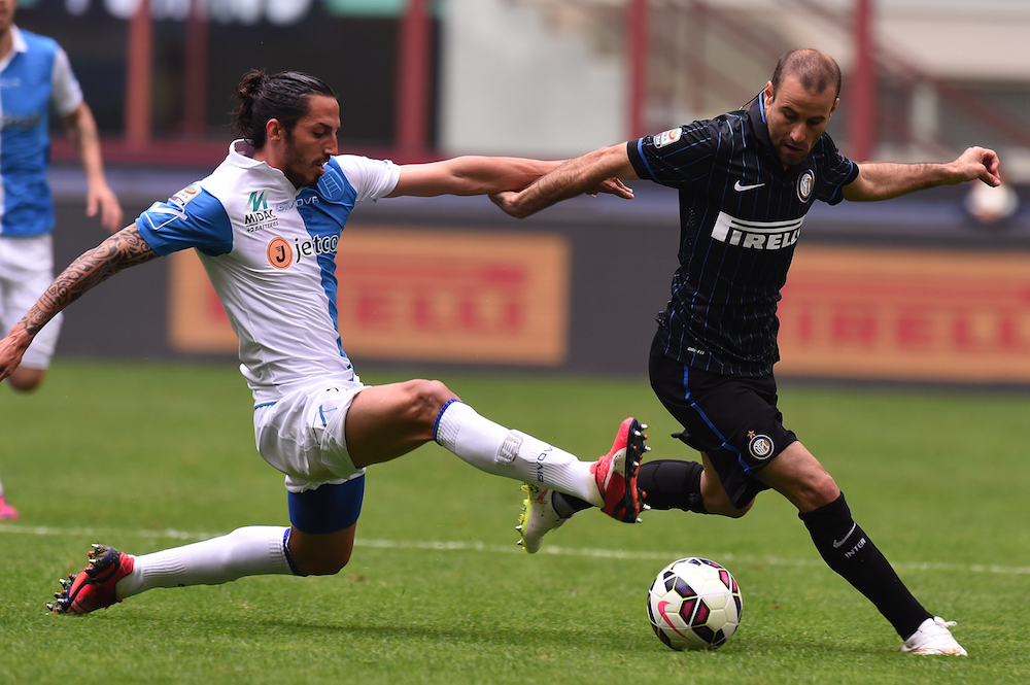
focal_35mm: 550
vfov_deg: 2.5
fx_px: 15723
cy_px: 342
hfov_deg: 3.8
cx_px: 515
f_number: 4.5
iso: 1000
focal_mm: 550
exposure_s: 1/1000
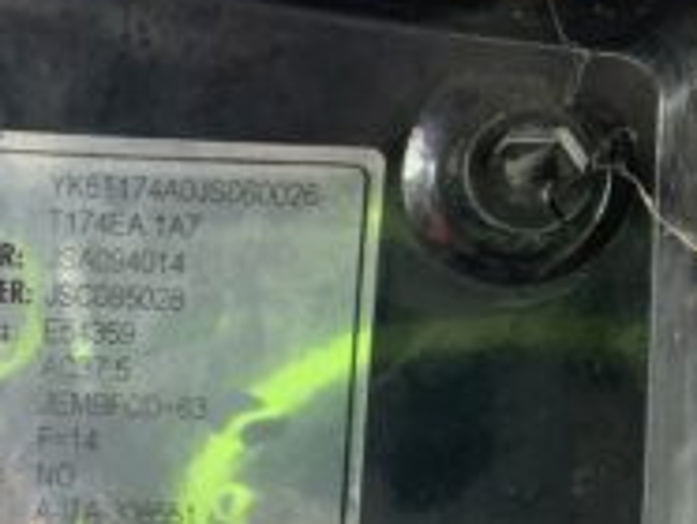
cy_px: 389
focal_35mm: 56
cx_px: 45
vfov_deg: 25.9
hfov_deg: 32.3
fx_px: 1129
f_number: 1.8
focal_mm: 3
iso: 160
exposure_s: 1/60
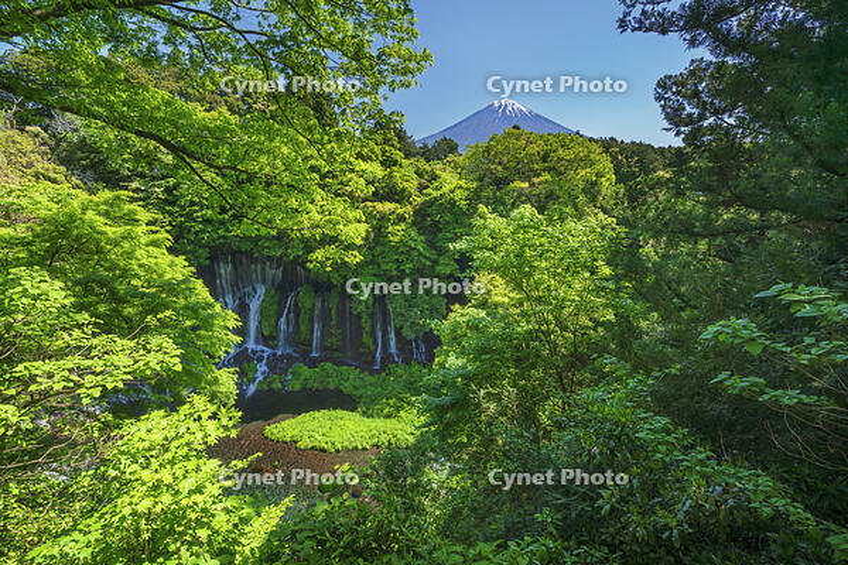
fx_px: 377
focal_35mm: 16
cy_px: 282
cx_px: 424
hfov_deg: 96.7
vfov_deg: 73.7
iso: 160
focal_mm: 16
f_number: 14
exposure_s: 1/13
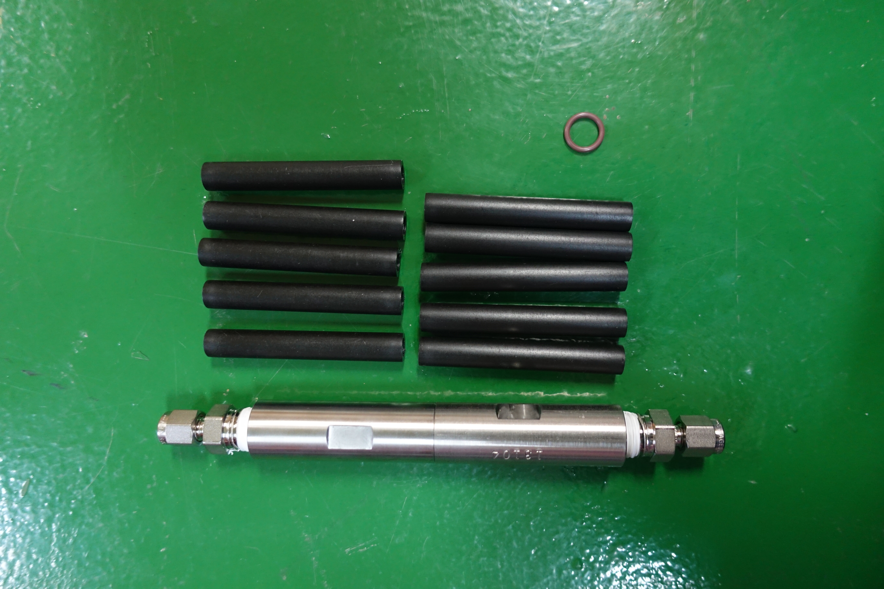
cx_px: 442
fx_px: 589
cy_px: 294
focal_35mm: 24
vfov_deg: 53.1
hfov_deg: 73.7
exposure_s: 1/30
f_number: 1.8
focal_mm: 8.8
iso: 800
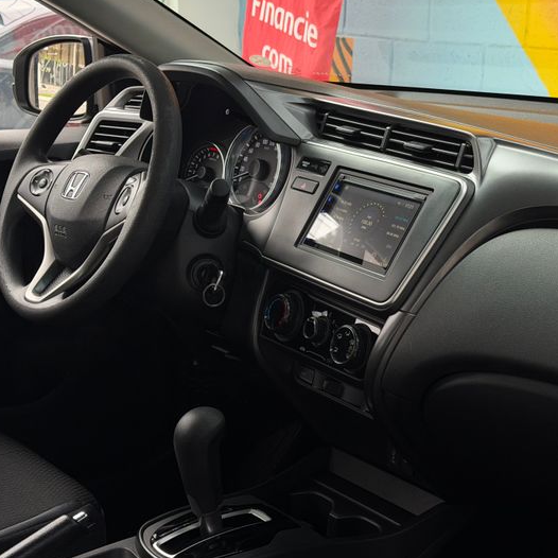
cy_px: 293
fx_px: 1131
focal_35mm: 62
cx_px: 327
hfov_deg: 27.7
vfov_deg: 27.7
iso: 100
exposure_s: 1/60
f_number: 1.78
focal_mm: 6.76
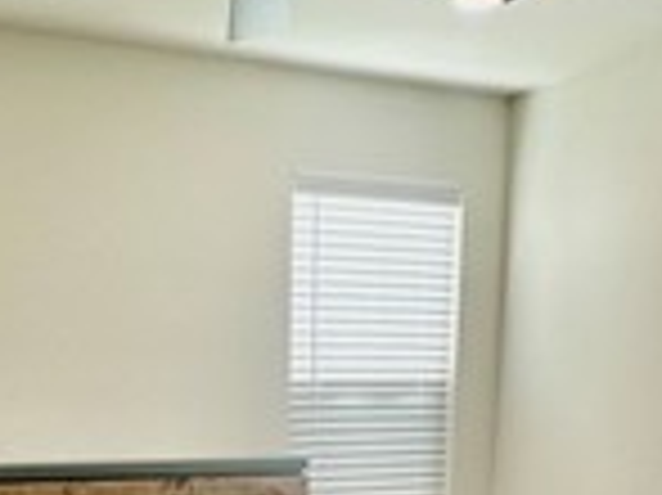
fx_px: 1166
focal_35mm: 61
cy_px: 652
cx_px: 194
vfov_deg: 21.6
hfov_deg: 31.3
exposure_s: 1/120
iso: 80
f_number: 2.2
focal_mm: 2.22
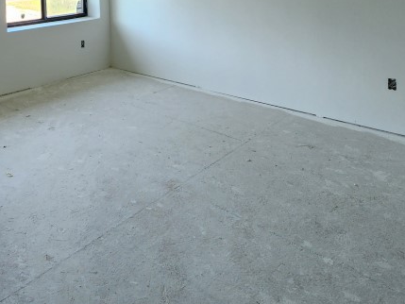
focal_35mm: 31
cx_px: 44
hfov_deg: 51.8
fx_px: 363
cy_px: -21
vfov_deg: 38.6
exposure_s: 1/60
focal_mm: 2.2
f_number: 2.2
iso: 125
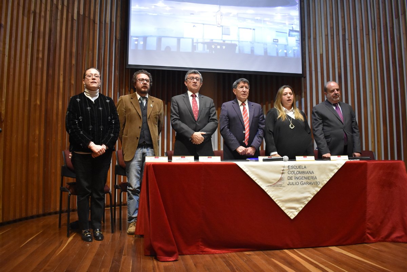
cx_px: 204
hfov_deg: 61.9
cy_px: 136
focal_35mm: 30
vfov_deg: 43.6
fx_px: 339
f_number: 3.8
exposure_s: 1/60
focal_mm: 20
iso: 3600
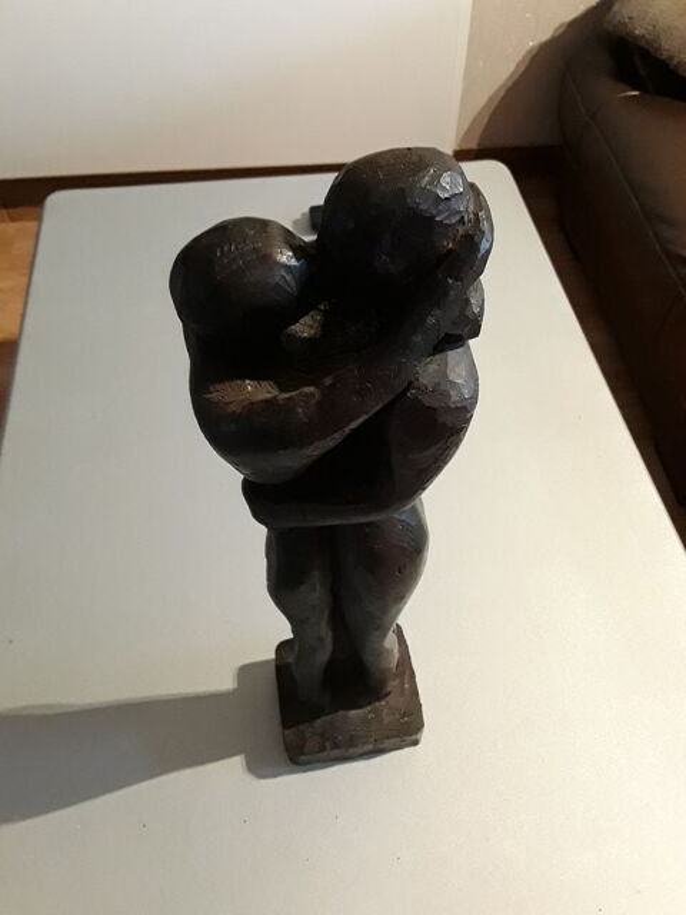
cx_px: 343
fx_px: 713
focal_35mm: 27
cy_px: 458
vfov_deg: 65.3
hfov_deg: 51.4
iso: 320
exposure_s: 1/17
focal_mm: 2.91
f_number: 1.9
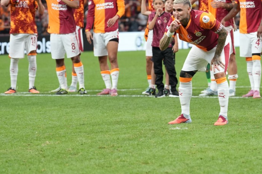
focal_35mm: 250
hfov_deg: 8.2
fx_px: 1818
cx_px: 188
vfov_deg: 5.5
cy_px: 43
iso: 2500
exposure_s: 1/1000
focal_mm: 111
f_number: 2.8
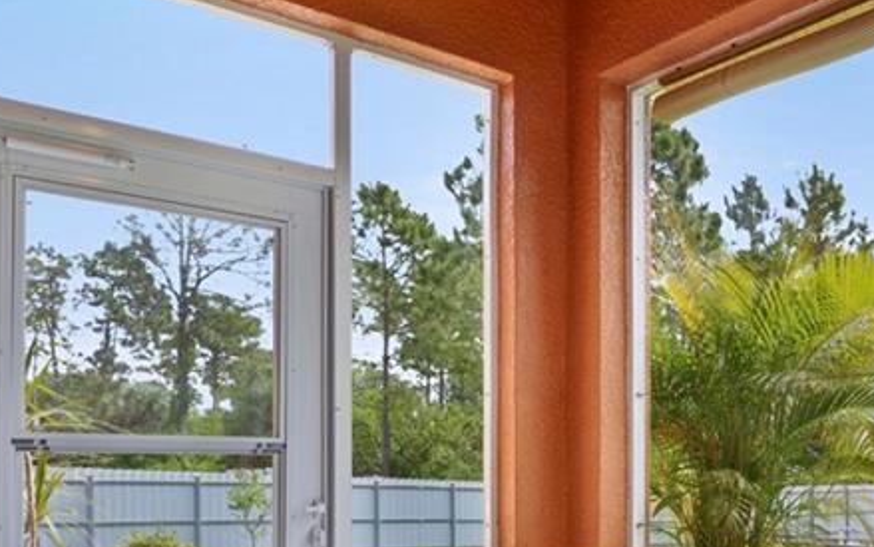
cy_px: 447
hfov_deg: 45.3
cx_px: 830
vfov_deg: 32.6
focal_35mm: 38
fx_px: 906
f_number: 11
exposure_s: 1/50
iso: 200
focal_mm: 16
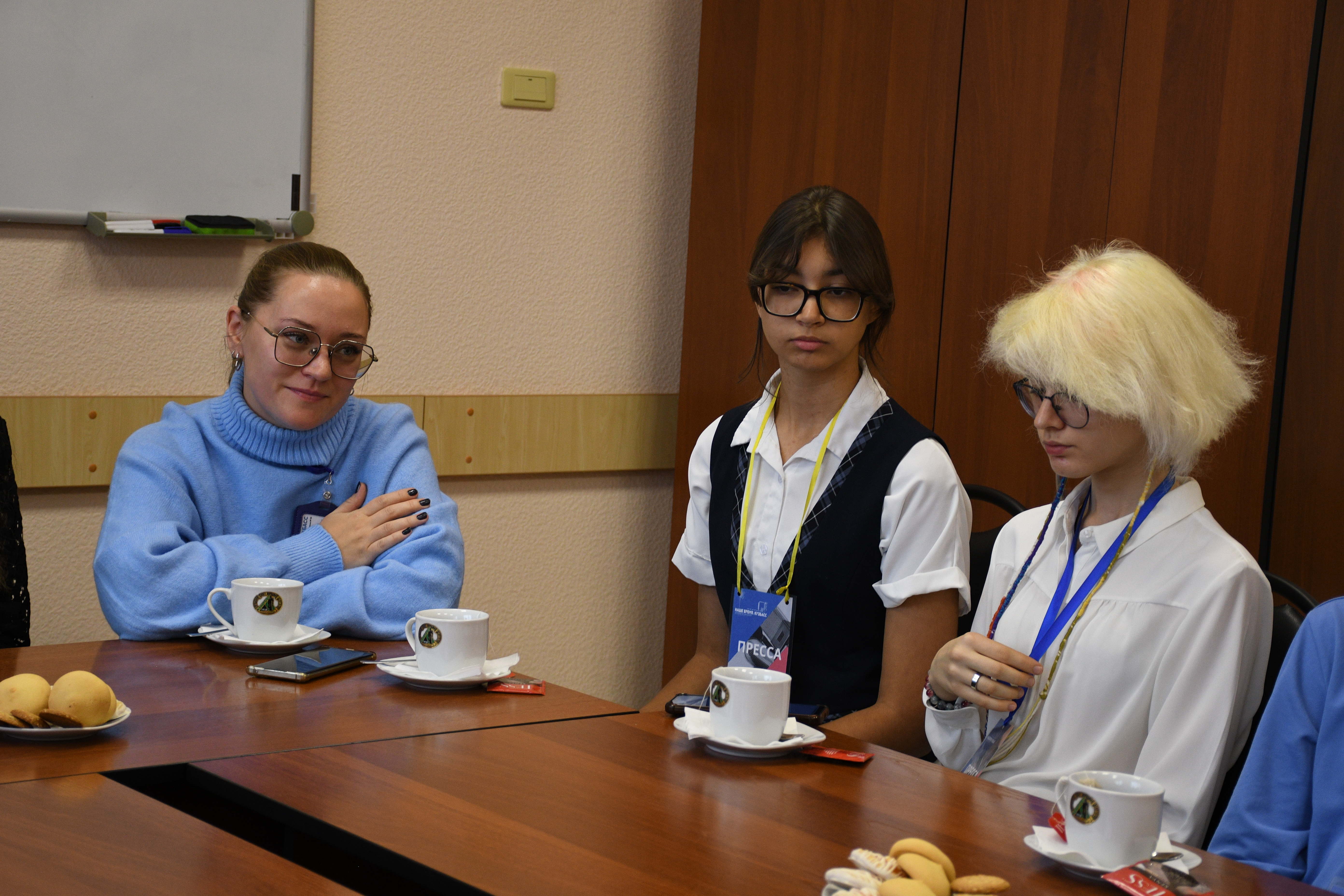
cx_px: 672
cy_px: 448
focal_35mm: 72
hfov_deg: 28.1
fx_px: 2688
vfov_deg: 18.9
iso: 800
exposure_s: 1/125
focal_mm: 48
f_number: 5
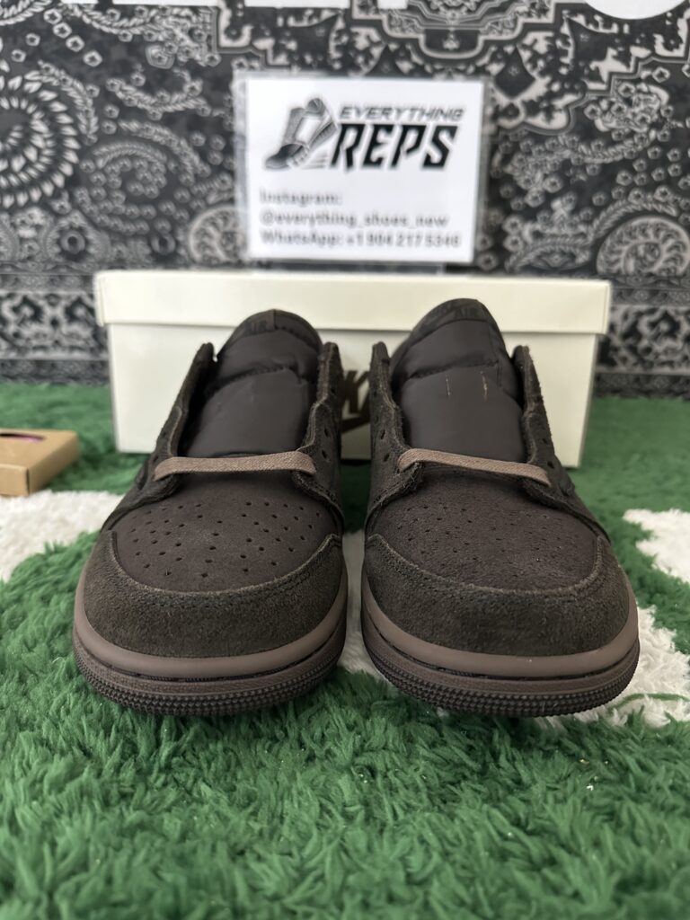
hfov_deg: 56.8
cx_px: 345
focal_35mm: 24
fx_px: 638
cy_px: 460
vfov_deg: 71.6
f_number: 1.78
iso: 1000
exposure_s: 1/50
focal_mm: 6.86
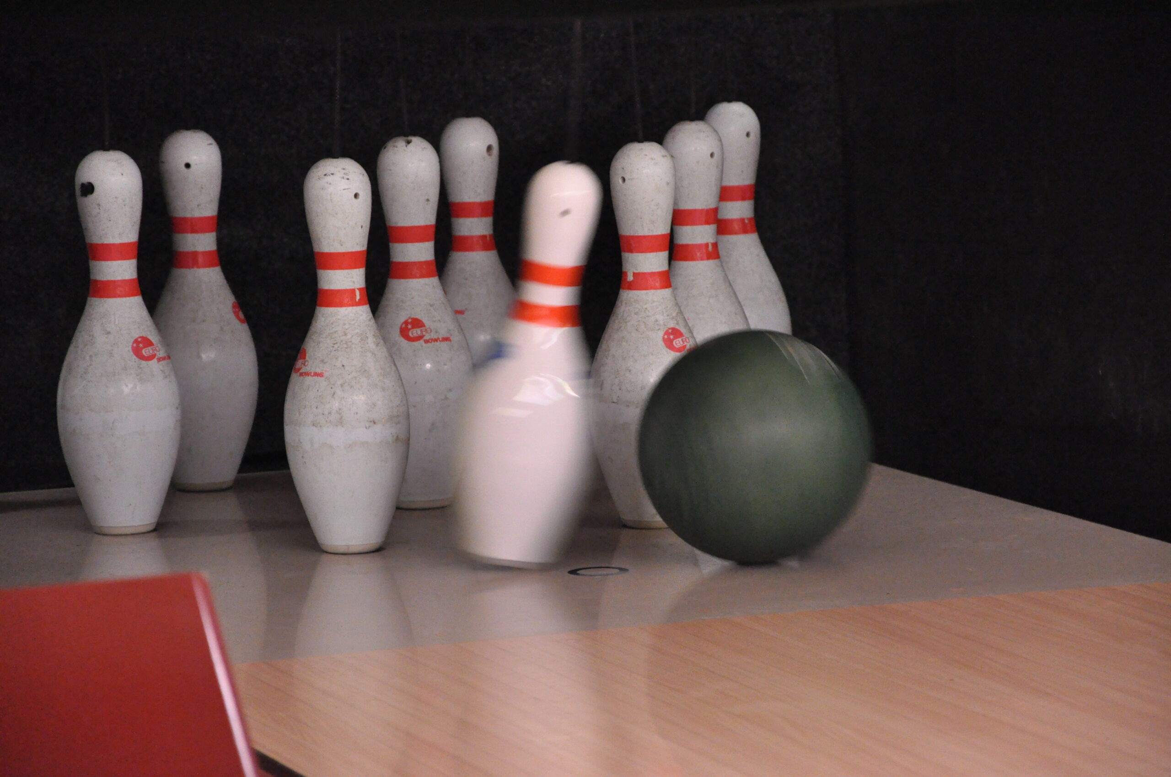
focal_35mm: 158
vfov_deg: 8.7
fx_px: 5117
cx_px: 586
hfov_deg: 13.1
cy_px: 388
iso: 3200
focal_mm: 105
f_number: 5.6
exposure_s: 1/125
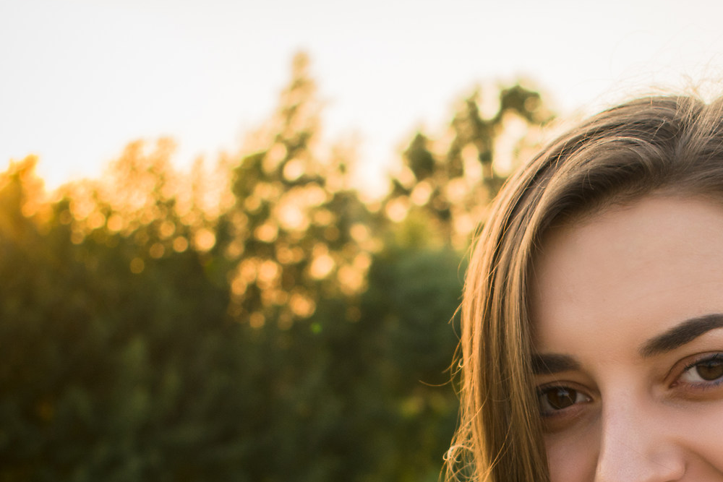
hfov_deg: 18.7
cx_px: 590
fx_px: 2169
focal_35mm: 108
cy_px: 463
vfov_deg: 12.6
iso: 100
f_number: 4.5
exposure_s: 1/200
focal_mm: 30
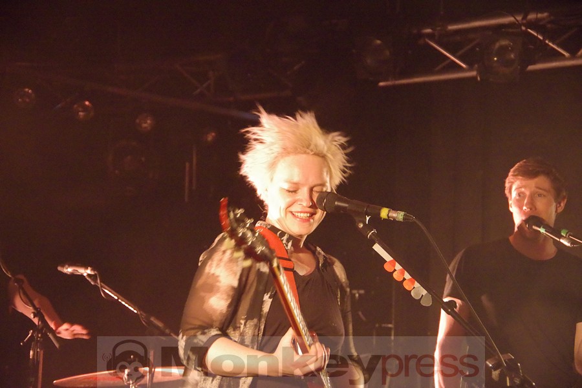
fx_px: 1455
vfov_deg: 15.2
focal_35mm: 90
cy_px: 194
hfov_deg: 22.6
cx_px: 291
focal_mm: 60
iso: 6400
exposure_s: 1/13
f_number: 4.5
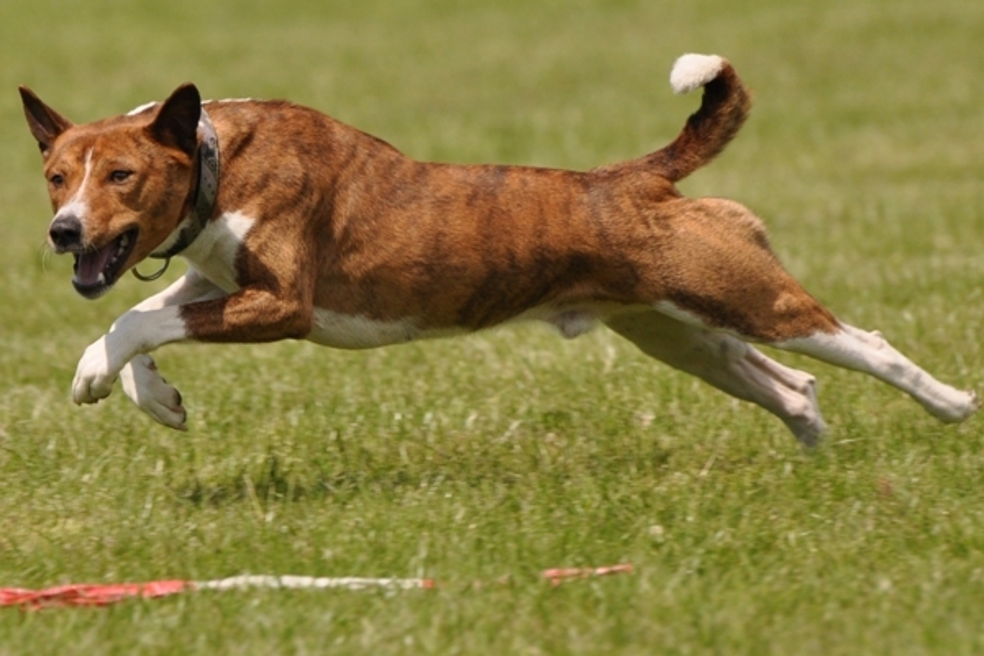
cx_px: 492
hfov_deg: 5.5
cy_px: 328
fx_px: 10249
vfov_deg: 3.7
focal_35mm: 375
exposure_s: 1/2000
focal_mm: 250
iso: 400
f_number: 8
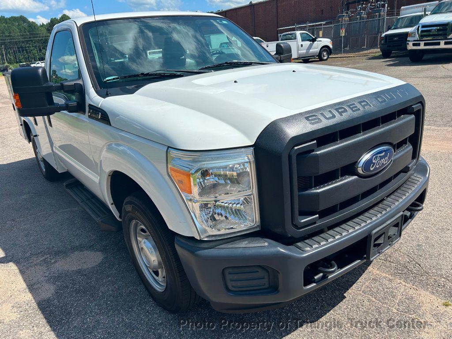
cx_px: 226
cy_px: 170
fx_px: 339
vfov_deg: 53.1
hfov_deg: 67.3
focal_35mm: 26
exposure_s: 1/4274
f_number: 1.5
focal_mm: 5.7
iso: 50
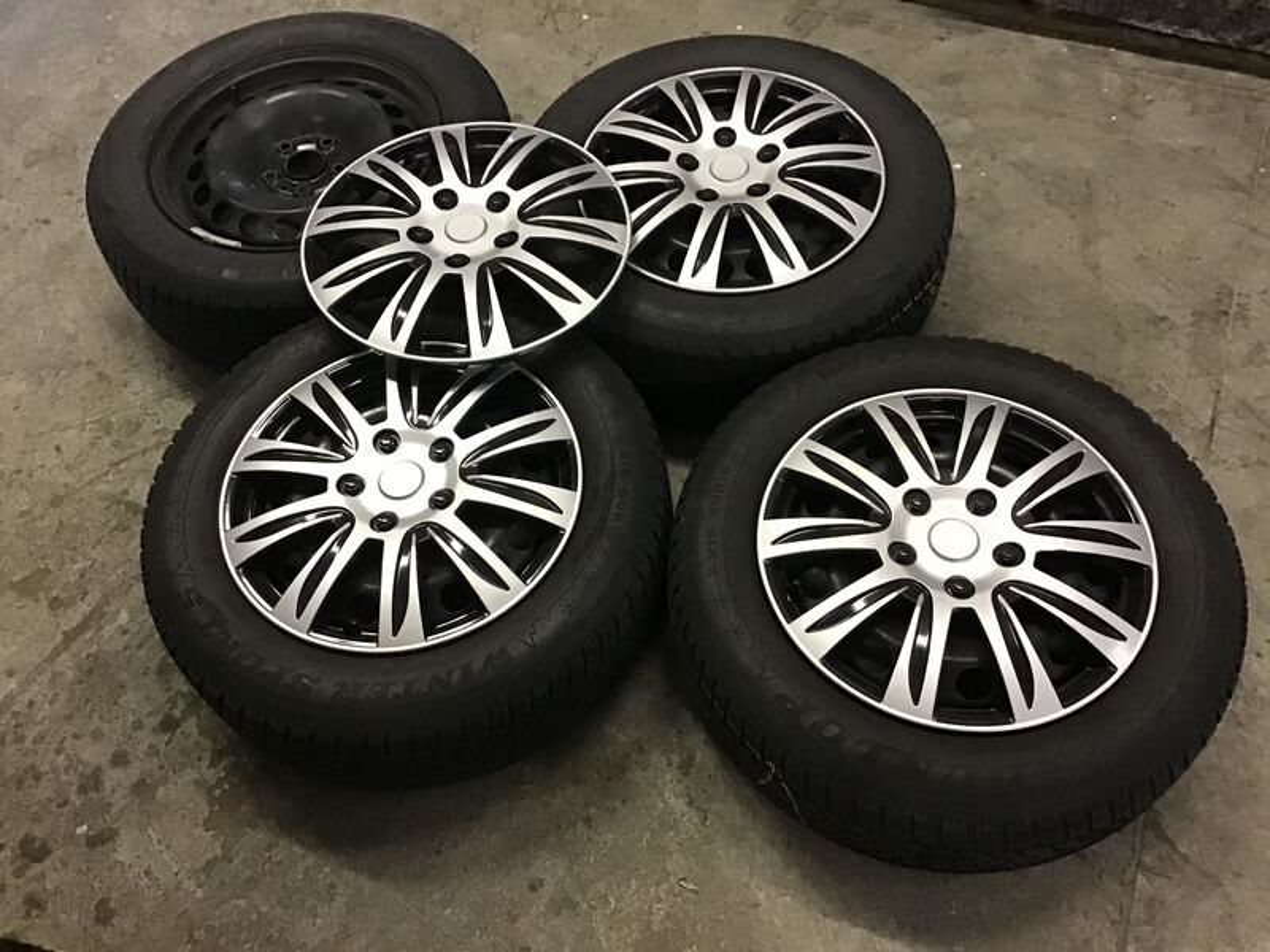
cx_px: 635
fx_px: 1137
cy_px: 476
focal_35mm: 31
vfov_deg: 45.4
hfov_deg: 58.4
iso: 250
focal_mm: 3.3
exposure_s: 1/17
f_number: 2.4
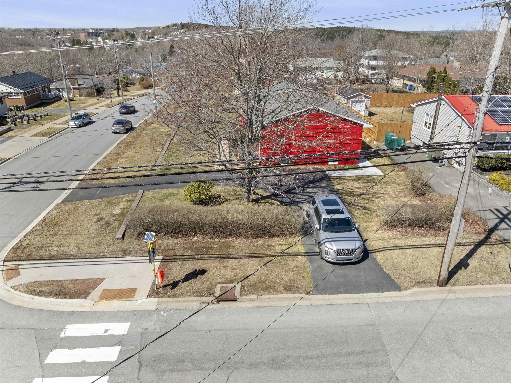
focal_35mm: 24
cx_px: 256
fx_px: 354
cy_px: 192
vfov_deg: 56.8
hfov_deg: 71.6
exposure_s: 1/60
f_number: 9
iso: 400
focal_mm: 12.29
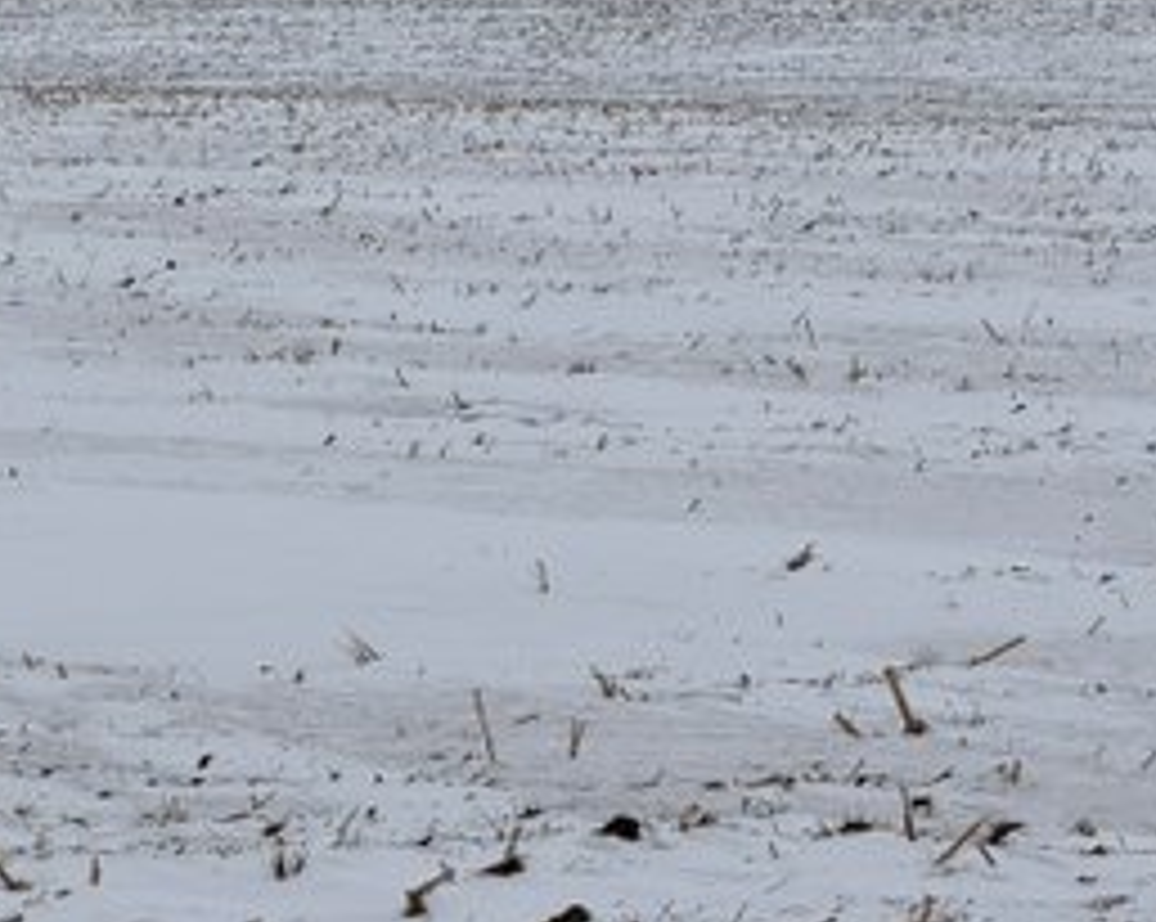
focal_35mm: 240
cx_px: -205
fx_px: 8202
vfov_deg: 6.4
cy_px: 232
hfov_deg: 8.0
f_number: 2.8
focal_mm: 16.89
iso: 20
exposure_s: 1/928
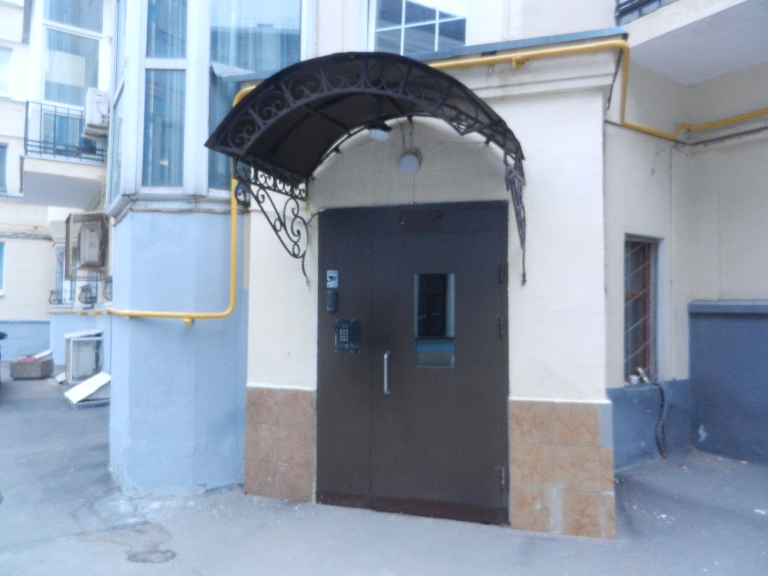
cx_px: 384
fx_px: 555
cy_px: 288
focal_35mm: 25
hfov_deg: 69.4
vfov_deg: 54.9
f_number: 3.5
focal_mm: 4.5
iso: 400
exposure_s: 1/160
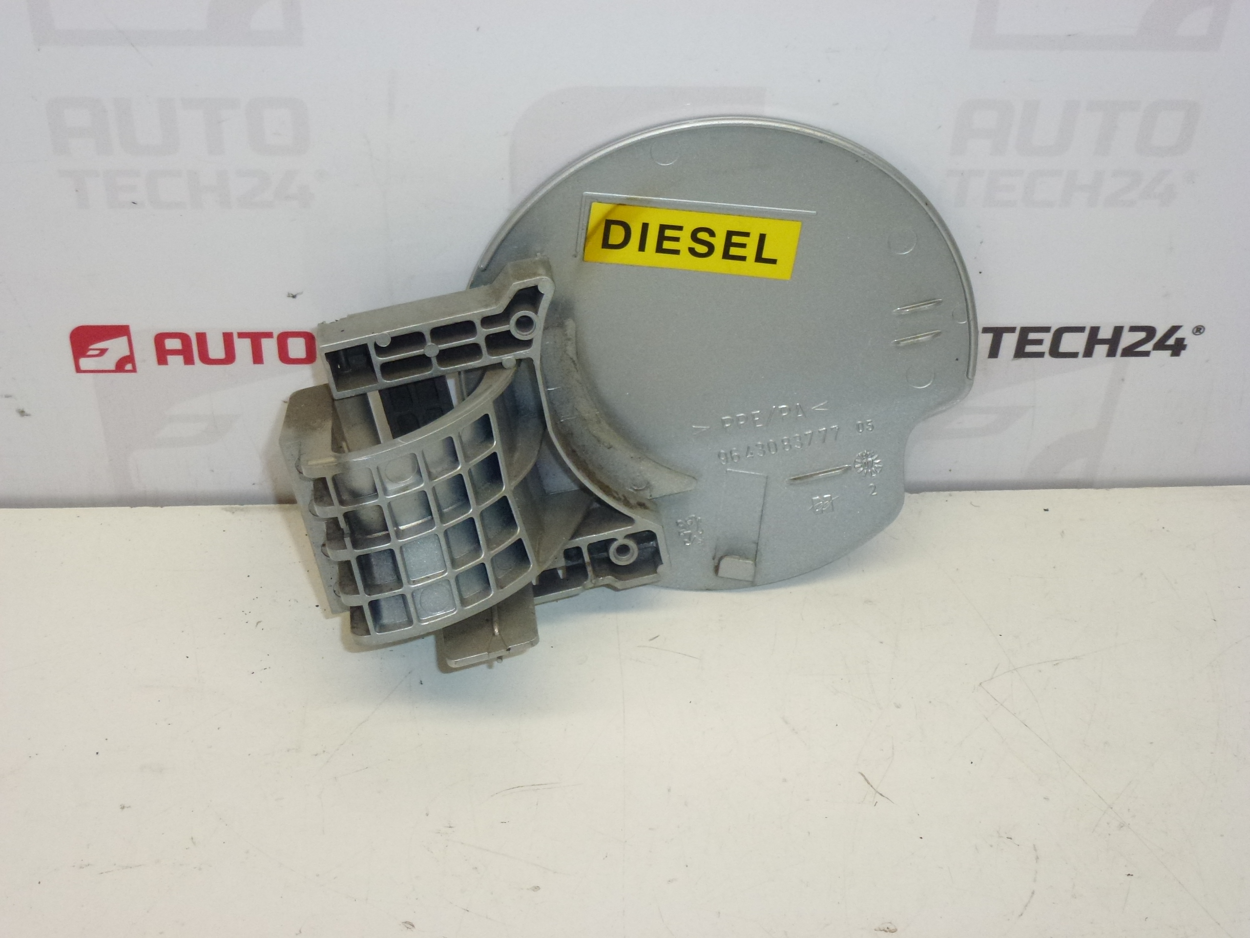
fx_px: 1769
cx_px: 625
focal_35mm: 49
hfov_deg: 38.9
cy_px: 469
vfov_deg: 29.7
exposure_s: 1/250
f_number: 4.1
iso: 400
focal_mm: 8.7
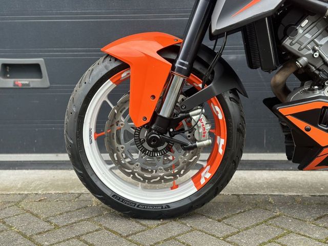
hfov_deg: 39.7
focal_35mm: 48
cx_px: 164
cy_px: 123
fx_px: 455
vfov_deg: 30.3
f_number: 1.78
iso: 80
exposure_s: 1/300
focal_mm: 6.86
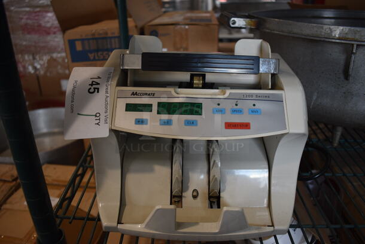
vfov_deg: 43.7
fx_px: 304
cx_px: 182
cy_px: 122
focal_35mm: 30
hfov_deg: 61.9
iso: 500
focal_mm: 20
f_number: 3.5
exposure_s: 1/250
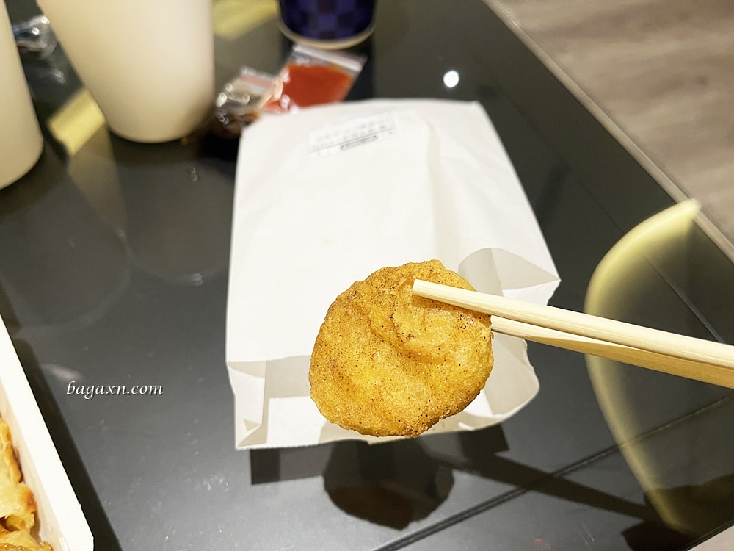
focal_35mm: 26
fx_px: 551
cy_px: 276
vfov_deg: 53.1
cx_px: 367
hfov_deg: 67.3
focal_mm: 5.1
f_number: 1.6
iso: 250
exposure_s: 1/60
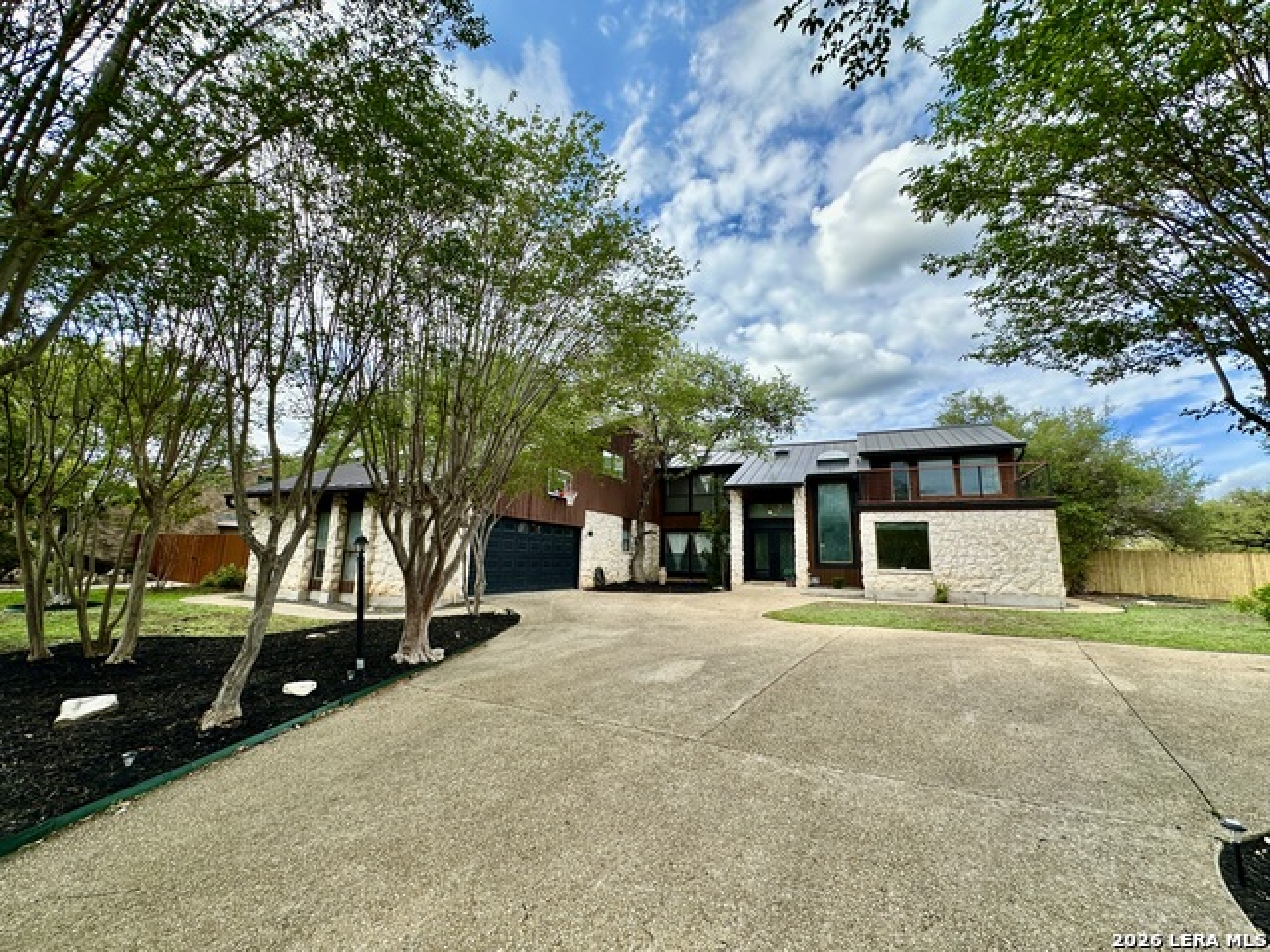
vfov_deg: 85.7
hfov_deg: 102.1
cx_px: 635
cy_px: 476
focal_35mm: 14
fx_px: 514
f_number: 2.2
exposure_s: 1/963
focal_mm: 2.22
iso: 40
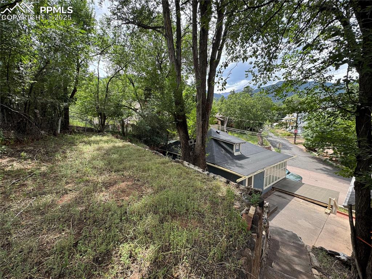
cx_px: 186
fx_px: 150
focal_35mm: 14
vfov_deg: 85.6
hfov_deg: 102.1
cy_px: 140
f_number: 2.2
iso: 40
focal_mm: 2.22
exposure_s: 1/235
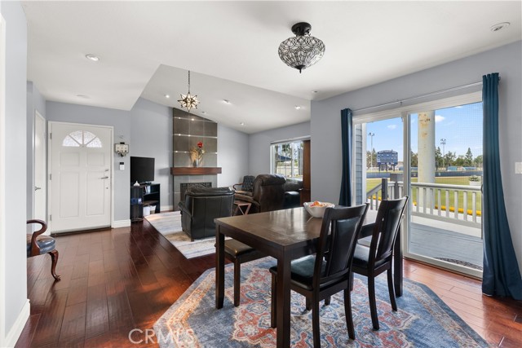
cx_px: 261
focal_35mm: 16
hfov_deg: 96.7
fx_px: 232
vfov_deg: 73.8
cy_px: 174
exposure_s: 1/4
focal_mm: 16
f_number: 9
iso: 640
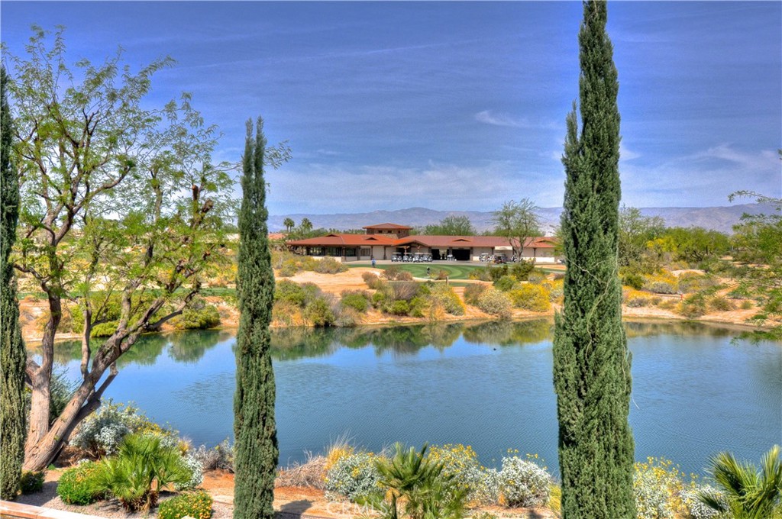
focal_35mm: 36
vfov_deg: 36.8
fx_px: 781
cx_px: 391
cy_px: 260
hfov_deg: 53.2
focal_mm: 24
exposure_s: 1/800
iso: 200
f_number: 6.3
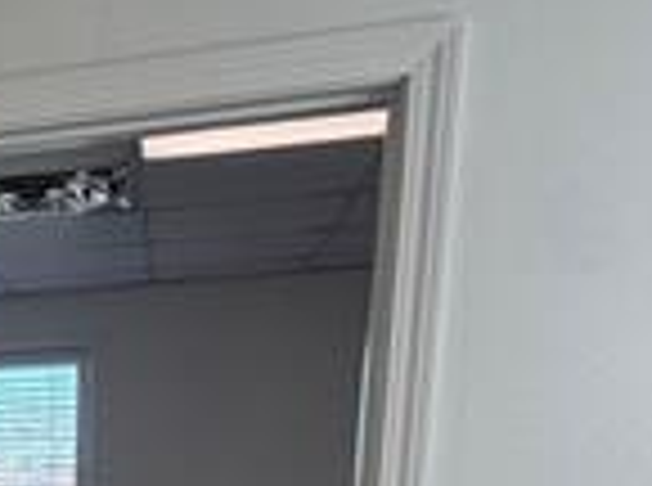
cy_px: 742
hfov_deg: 26.3
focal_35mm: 62
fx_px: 1165
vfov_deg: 20.1
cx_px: -211
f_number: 2.2
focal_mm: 2.22
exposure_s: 1/120
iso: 125
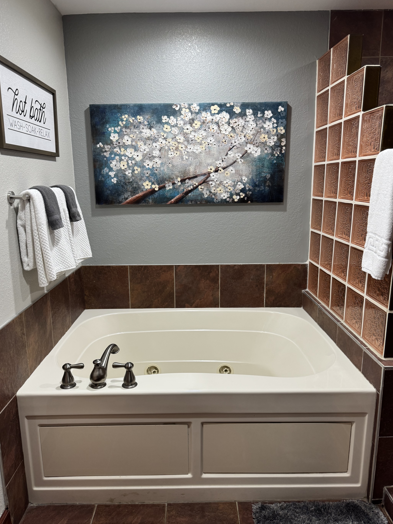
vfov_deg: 69.4
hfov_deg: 54.9
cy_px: 259
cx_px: 193
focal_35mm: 25
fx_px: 378
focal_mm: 6.76
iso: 160
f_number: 1.78
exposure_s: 1/60
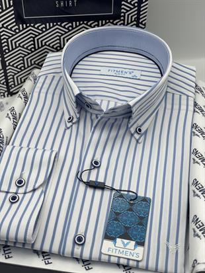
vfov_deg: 36.8
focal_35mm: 52
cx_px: 102
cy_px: 136
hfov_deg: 28.0
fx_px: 410
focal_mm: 6
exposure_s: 1/178
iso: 25
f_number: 2
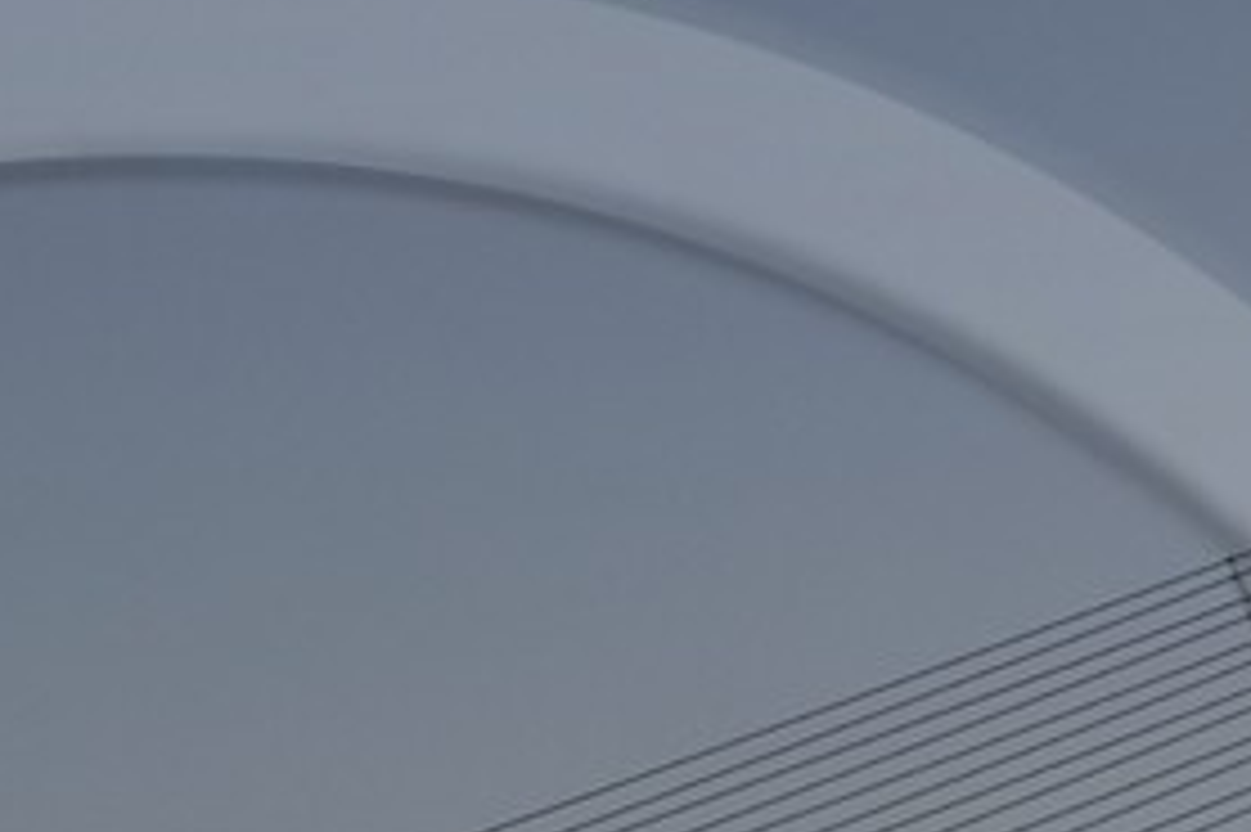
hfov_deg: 7.4
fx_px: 9585
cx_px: 158
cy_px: 1819
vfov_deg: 4.9
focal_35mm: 276
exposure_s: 1/80
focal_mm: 48
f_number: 5.6
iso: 800
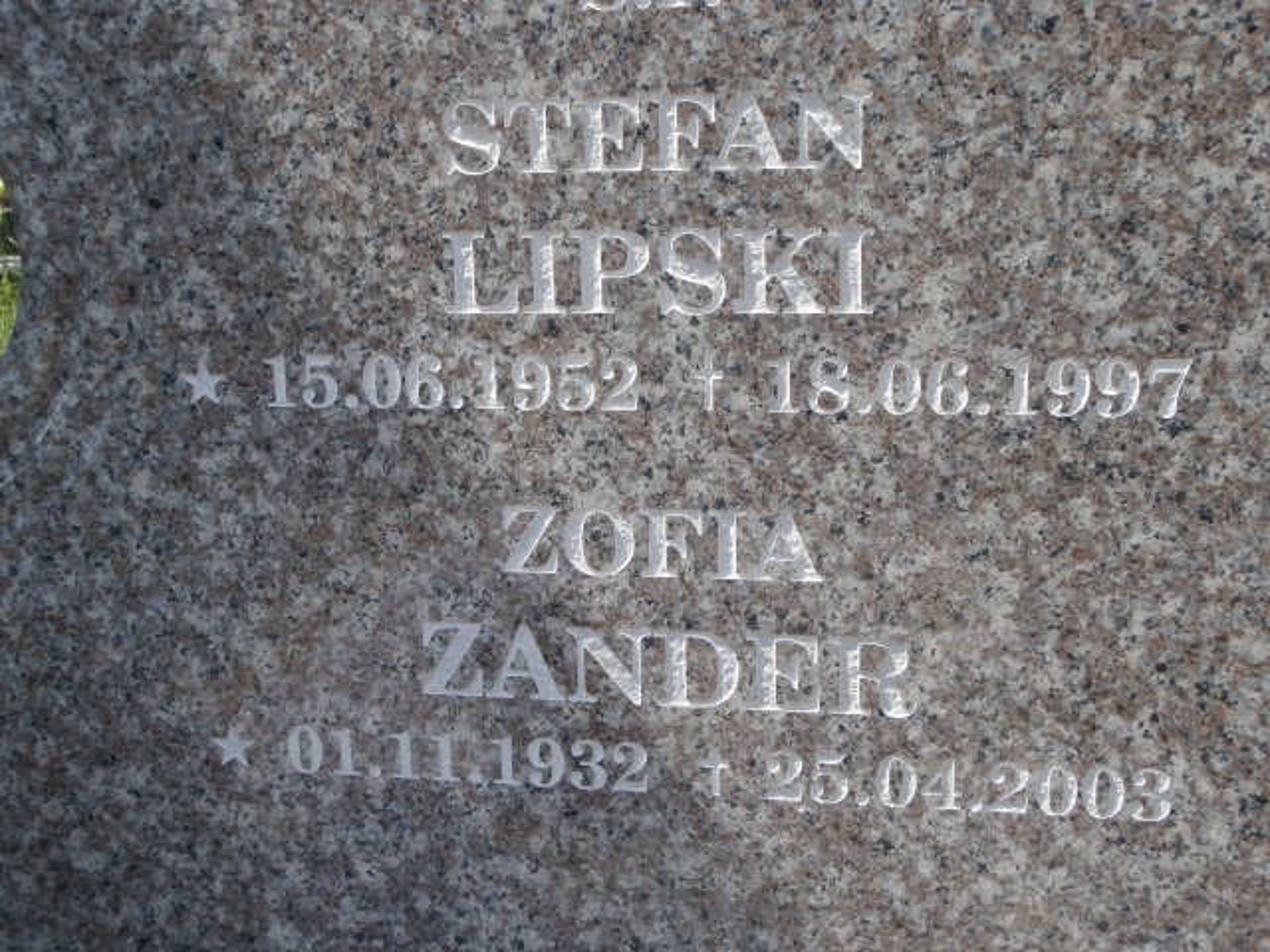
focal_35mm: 47
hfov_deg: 40.4
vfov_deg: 30.9
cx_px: 635
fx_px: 1724
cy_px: 476
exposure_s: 1/500
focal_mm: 8.29
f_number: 4.2
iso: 100
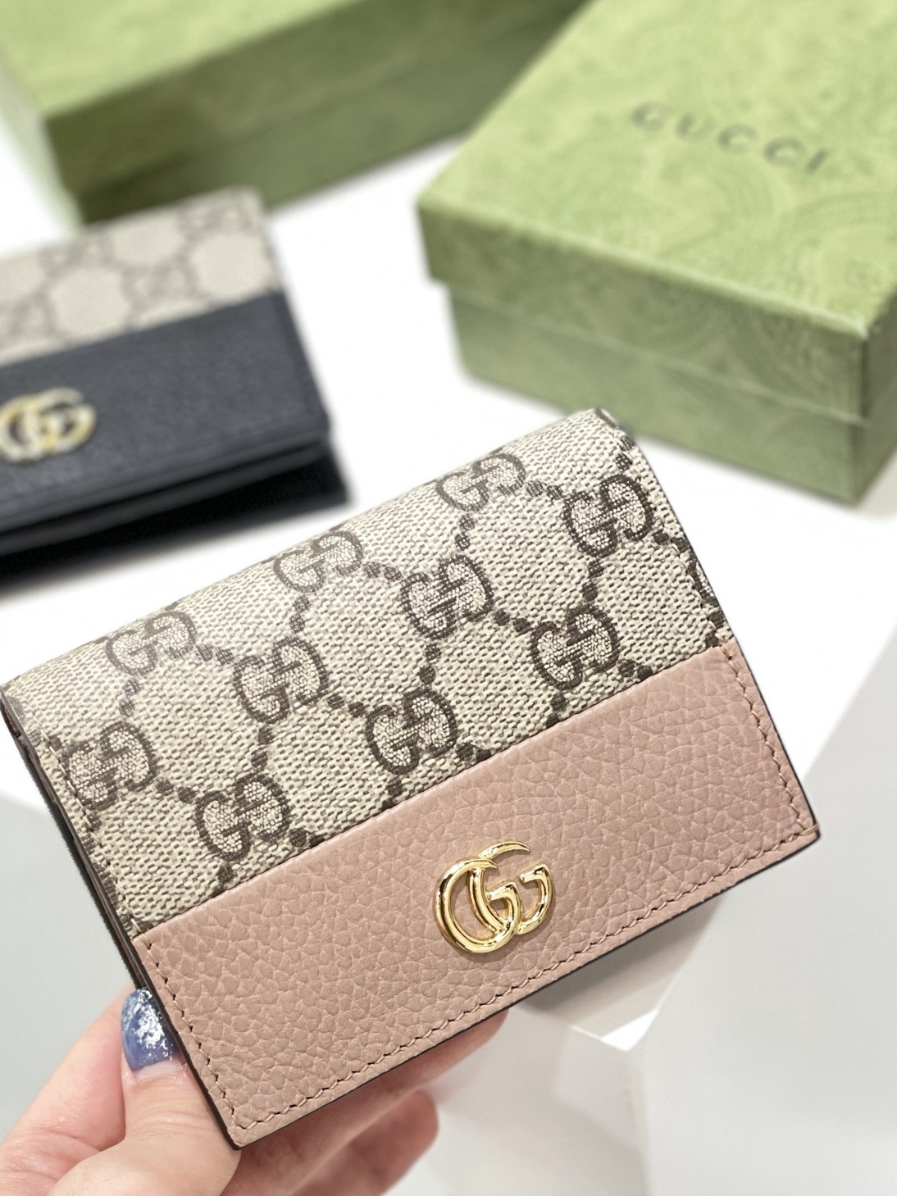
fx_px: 2523
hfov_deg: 20.1
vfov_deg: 26.6
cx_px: 378
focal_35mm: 73
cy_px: 757
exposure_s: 1/100
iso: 160
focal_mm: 6
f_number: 2
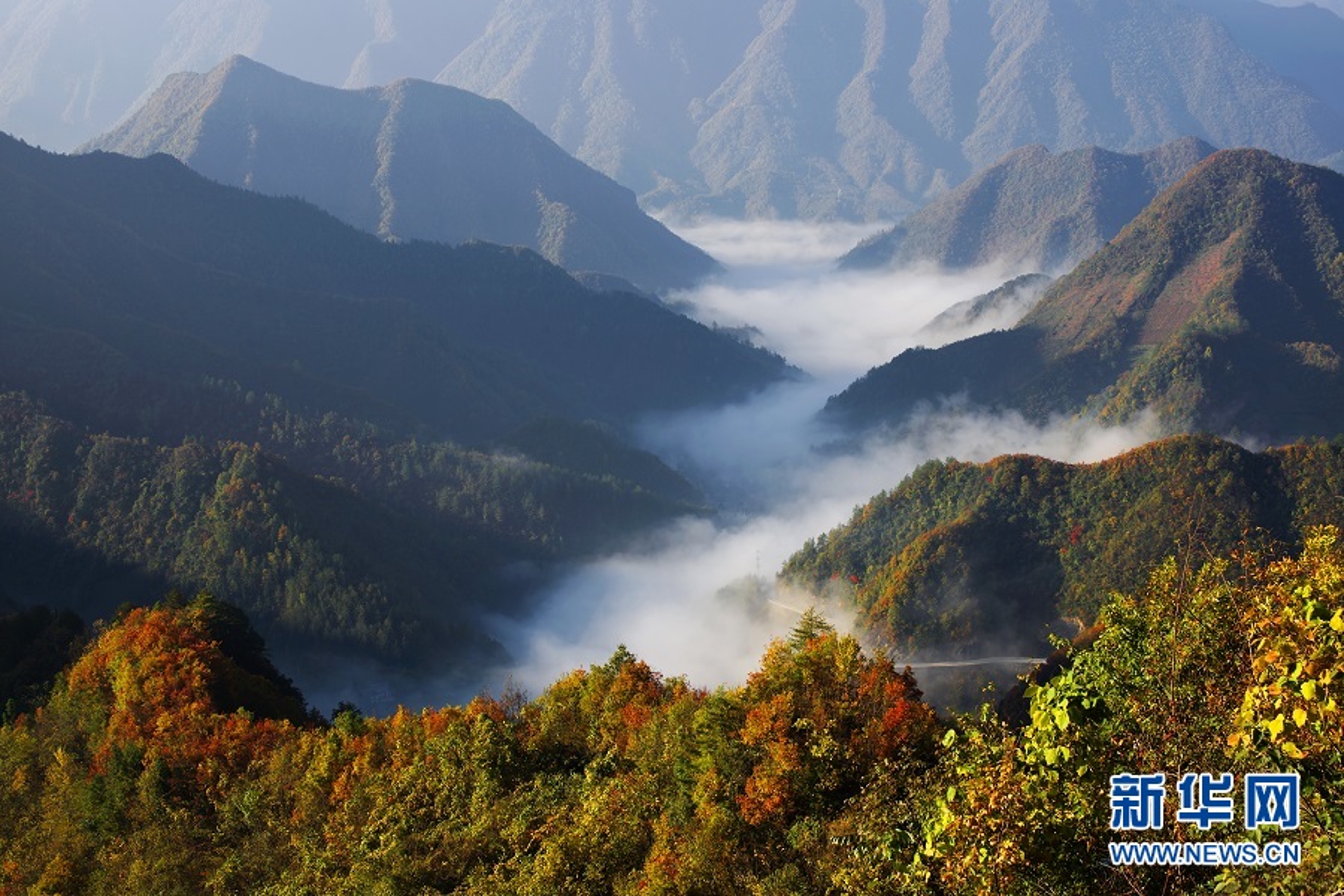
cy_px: 448
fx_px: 1867
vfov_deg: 27.0
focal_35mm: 50
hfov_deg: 39.6
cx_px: 672
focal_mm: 50
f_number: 8
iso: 50
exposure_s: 1/80
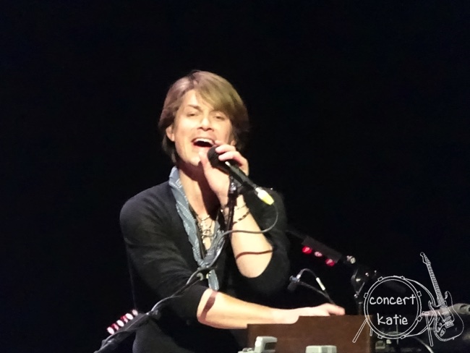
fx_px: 9535
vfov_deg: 2.1
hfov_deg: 2.8
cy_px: 176
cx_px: 235
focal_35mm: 702
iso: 5000
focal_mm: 119.94
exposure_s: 1/50
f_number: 6.3
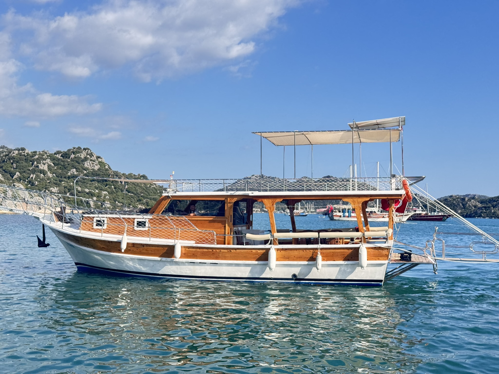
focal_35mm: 48
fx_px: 692
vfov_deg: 30.3
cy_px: 187
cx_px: 250
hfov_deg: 39.7
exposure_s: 1/1770
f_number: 1.78
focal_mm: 6.76
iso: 64
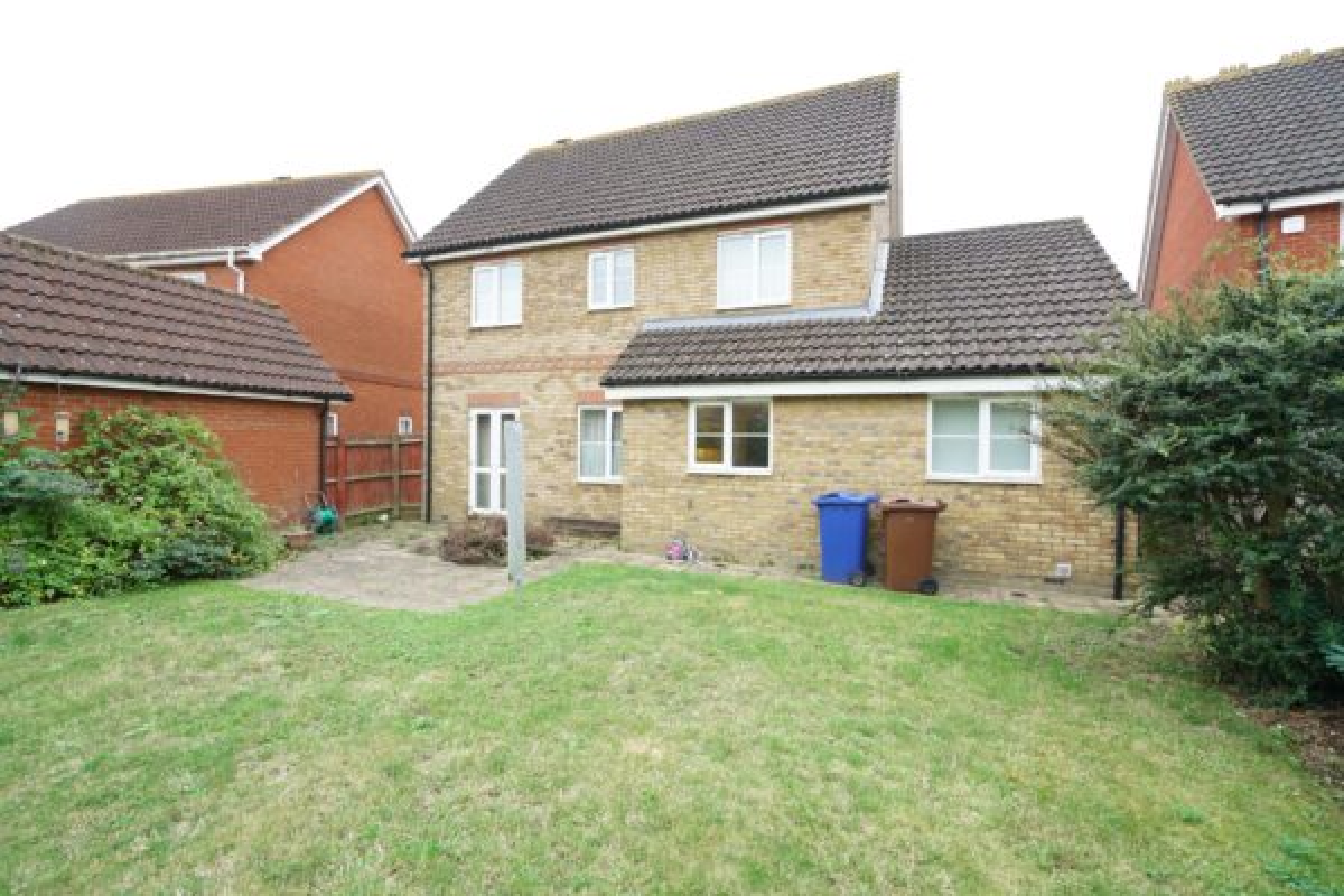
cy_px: 448
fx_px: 597
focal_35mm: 16
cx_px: 672
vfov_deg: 73.7
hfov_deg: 96.7
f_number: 5.6
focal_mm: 16
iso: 400
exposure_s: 1/125
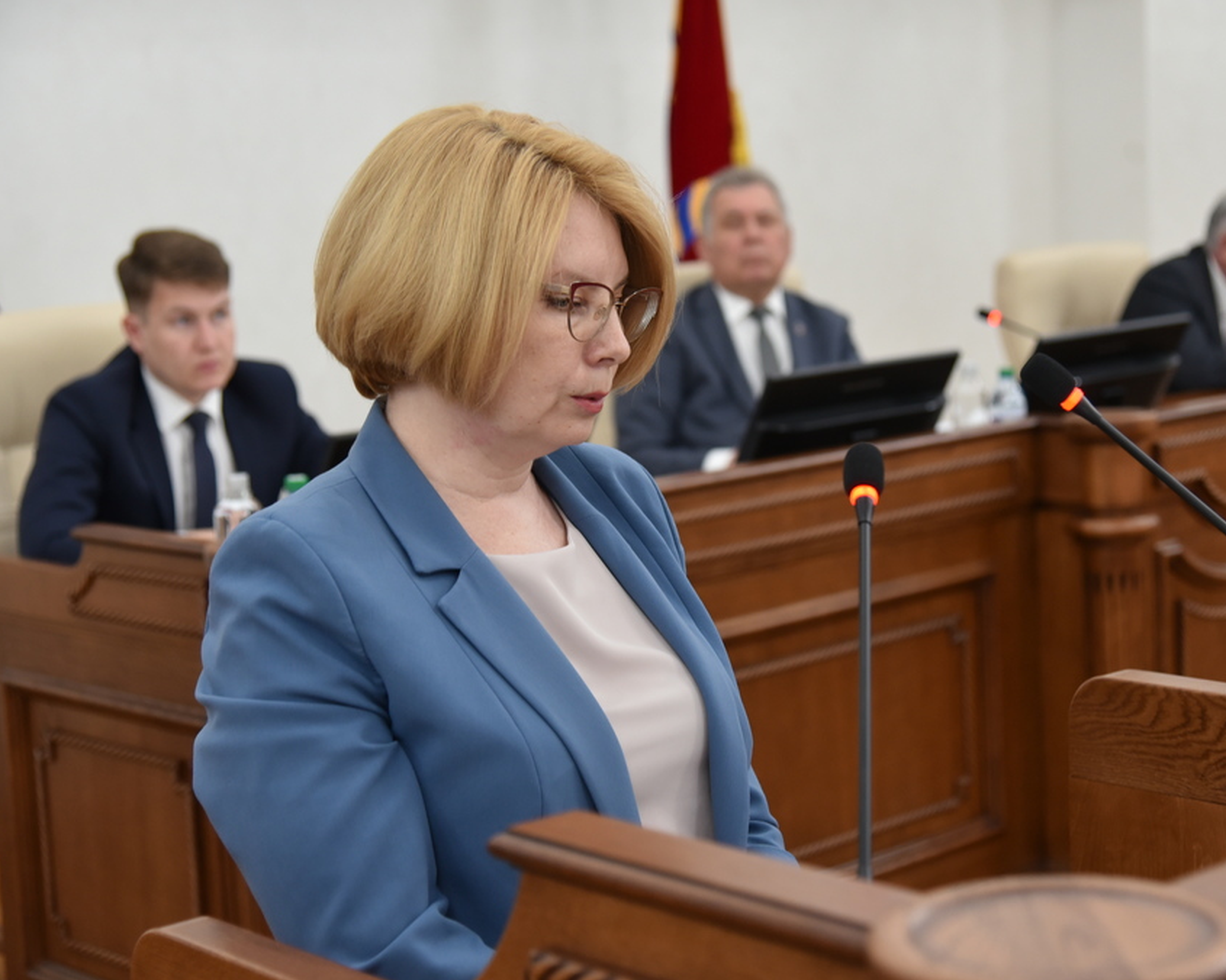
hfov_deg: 28.7
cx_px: 633
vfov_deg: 23.1
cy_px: 494
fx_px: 2395
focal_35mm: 66
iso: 1250
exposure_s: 1/60
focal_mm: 58
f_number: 4
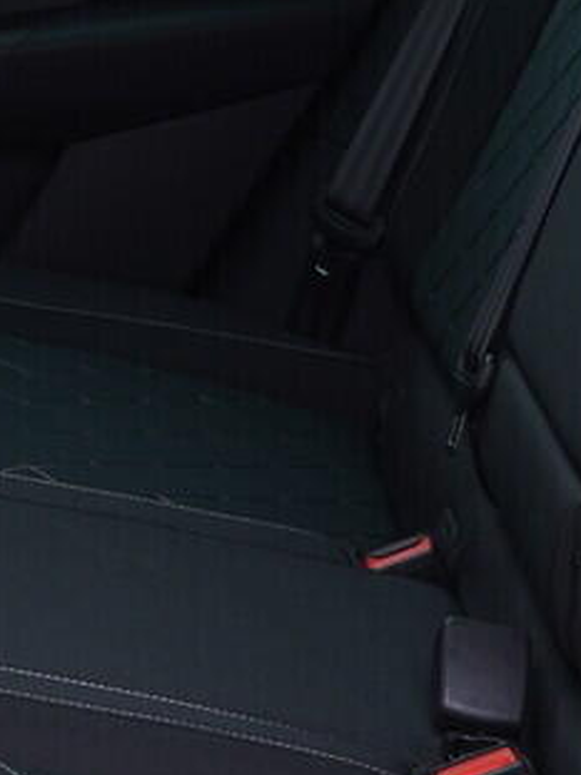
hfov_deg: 12.8
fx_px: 2553
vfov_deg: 16.8
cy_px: -36
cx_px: -30
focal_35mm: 114
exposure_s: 1/40
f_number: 2.8
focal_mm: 24
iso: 200
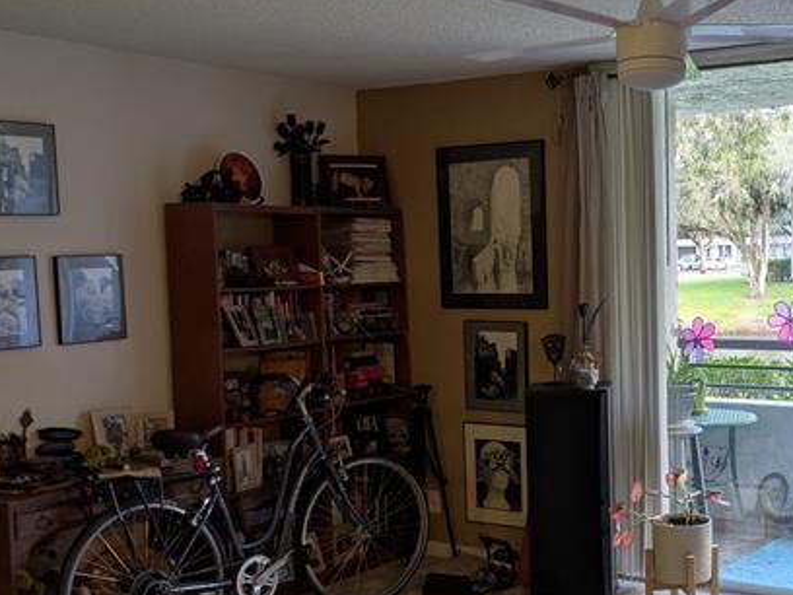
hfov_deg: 38.0
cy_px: 375
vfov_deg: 29.5
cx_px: 584
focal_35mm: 49
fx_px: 1123
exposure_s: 1/30
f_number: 1.89
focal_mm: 5.43
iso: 54
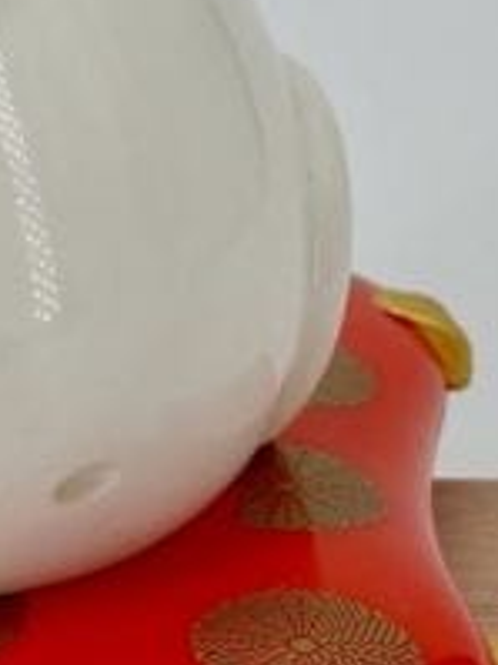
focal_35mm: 174
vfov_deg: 11.3
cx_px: -87
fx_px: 3341
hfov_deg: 8.4
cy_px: 99
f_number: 1.6
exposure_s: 1/1152
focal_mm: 5.96
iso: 32
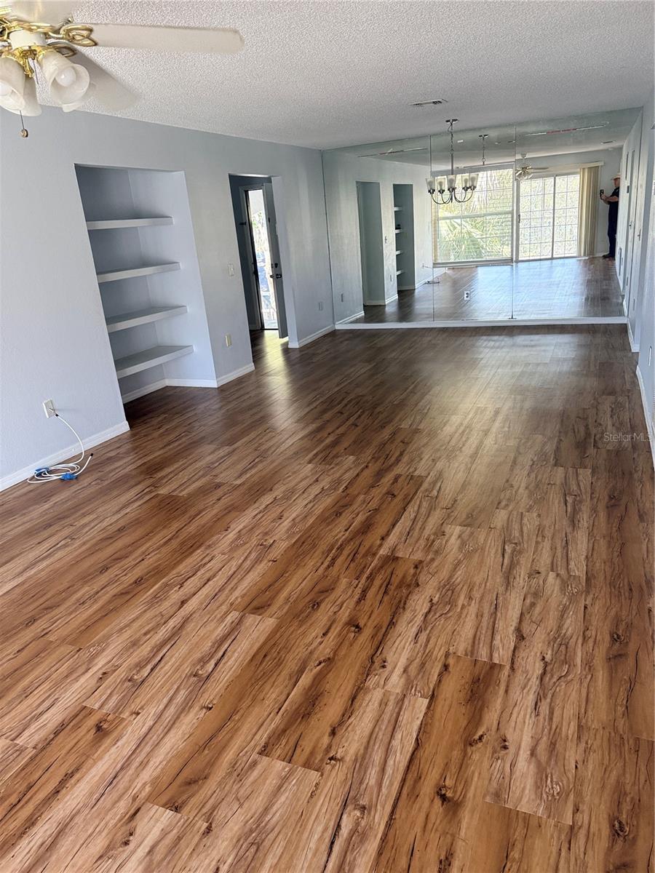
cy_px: 436
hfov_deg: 56.8
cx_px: 328
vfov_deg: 71.6
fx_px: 606
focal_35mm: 24
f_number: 1.78
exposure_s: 1/93
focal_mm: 6.76
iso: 200
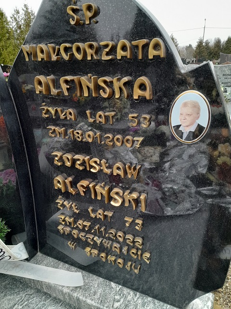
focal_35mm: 27
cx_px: 116
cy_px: 154
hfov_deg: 51.4
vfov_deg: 65.3
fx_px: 240
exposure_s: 1/50
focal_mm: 4
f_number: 1.8
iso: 250
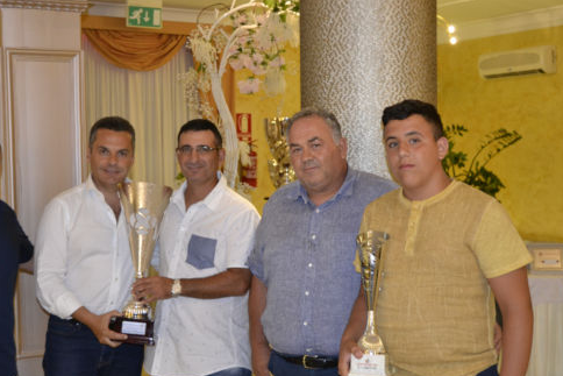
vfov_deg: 23.5
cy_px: 185
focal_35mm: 58
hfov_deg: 34.6
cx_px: 235
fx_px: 901
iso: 1250
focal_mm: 31
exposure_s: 1/60
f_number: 4.2
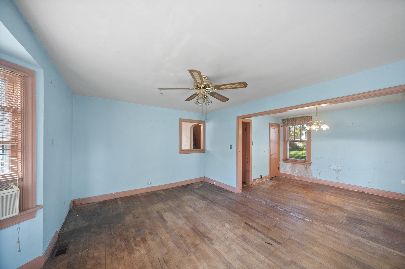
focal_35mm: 12
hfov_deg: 112.7
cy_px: 134
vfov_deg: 89.9
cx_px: 202
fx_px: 135
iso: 400
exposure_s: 1/5
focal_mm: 12
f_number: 8
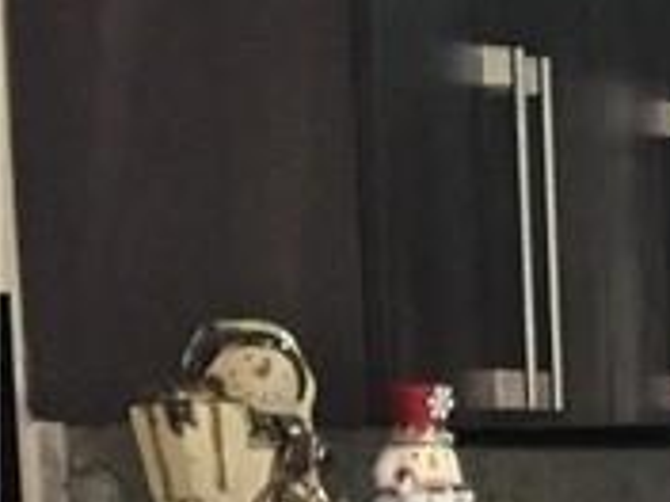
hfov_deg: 9.4
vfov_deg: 8.5
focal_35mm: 169
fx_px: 3271
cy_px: 878
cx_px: 1945
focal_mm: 4.15
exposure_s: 1/15
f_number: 2.2
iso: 250
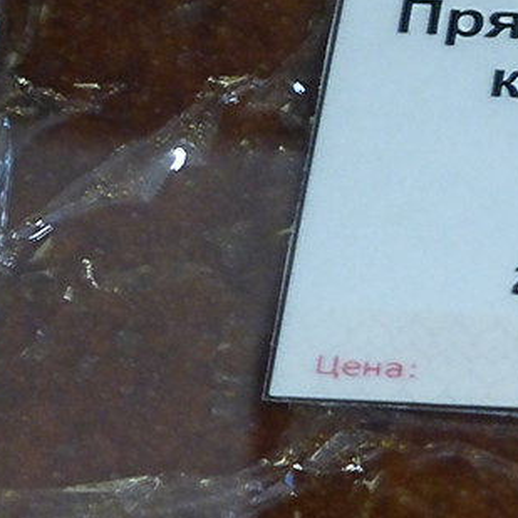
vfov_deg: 5.9
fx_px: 5011
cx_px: 765
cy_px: 156
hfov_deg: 5.9
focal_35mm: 296
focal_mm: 16.1
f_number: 5.2
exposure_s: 1/6
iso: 400
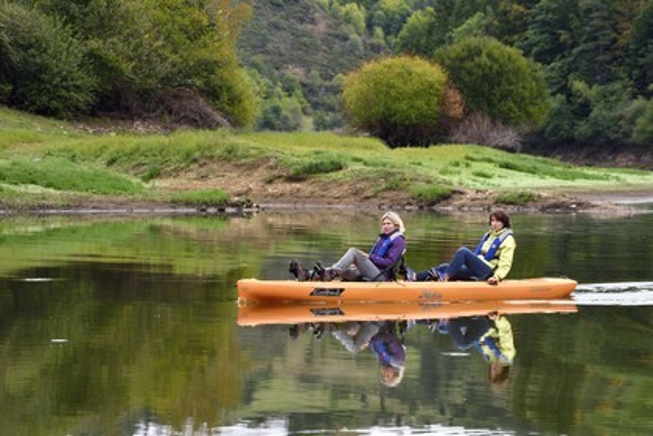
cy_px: 218
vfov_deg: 8.3
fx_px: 2993
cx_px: 326
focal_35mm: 165
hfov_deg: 12.5
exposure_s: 1/250
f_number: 9
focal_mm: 165
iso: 400
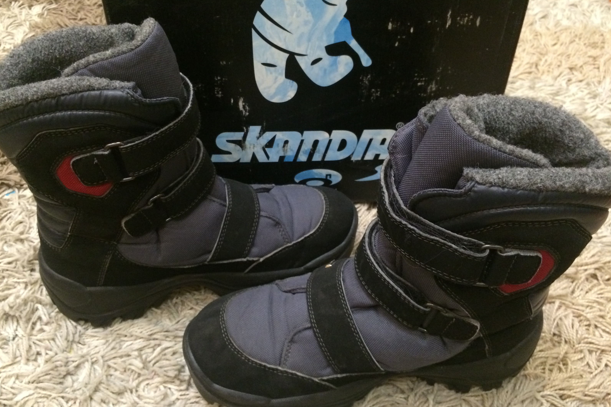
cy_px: 200
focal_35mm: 31
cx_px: 301
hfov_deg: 60.3
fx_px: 526
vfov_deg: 42.3
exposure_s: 1/17
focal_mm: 4.15
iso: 400
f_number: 2.2
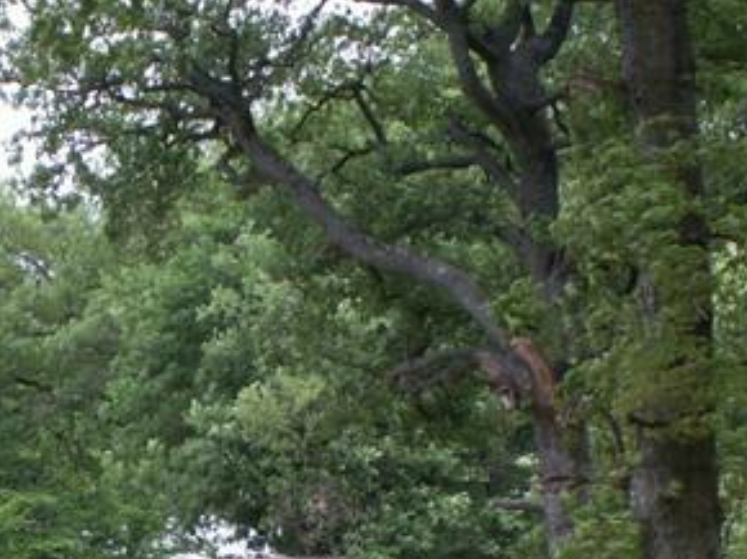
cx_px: 36
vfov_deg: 7.8
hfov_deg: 10.3
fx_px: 4097
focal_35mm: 190
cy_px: 574
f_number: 3.5
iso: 50
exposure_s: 1/40
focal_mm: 14.42
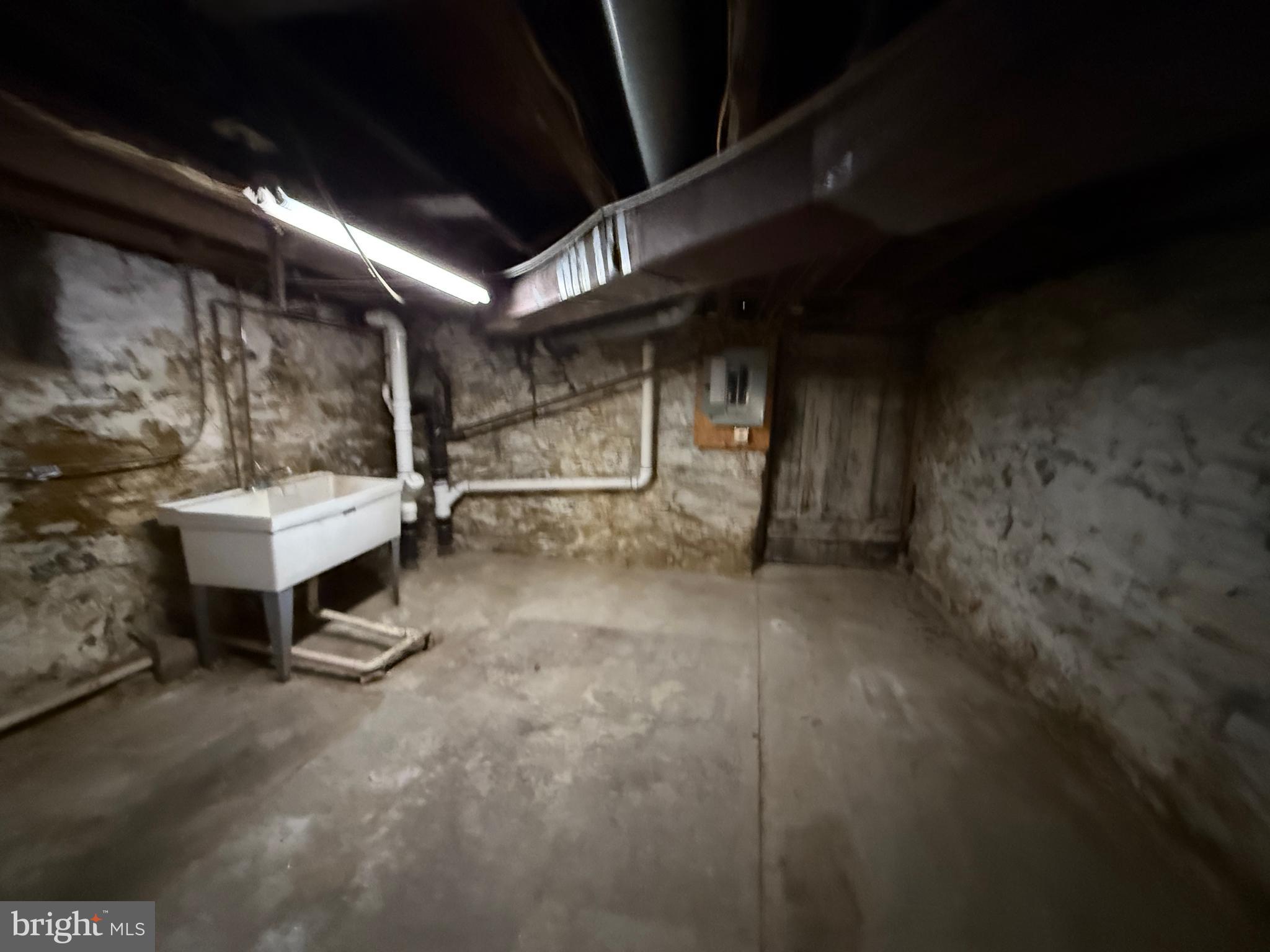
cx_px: 635
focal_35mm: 14
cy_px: 476
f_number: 2.2
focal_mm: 2.22
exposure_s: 1/30
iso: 1600
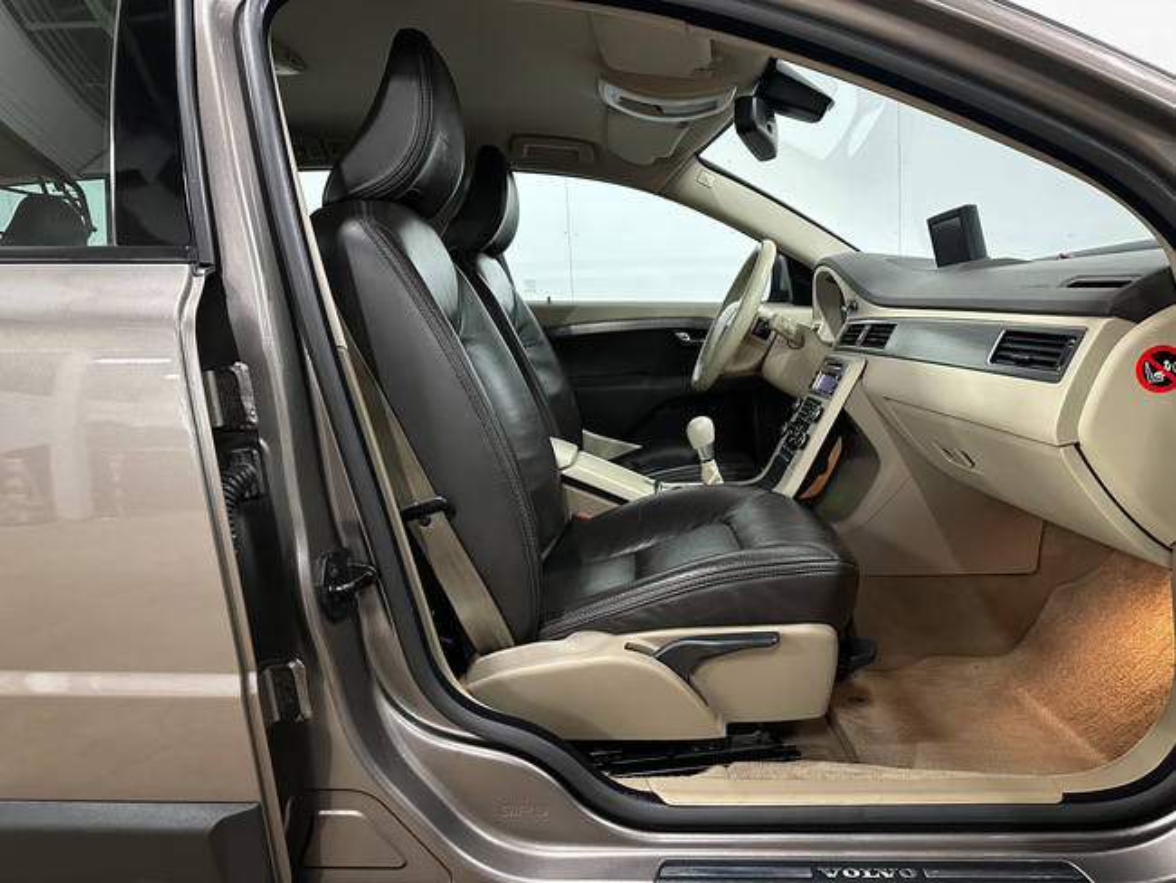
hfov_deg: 71.6
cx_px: 588
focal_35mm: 24
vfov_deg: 56.8
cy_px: 442
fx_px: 816
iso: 1000
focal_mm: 6.86
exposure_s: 1/50
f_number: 1.8
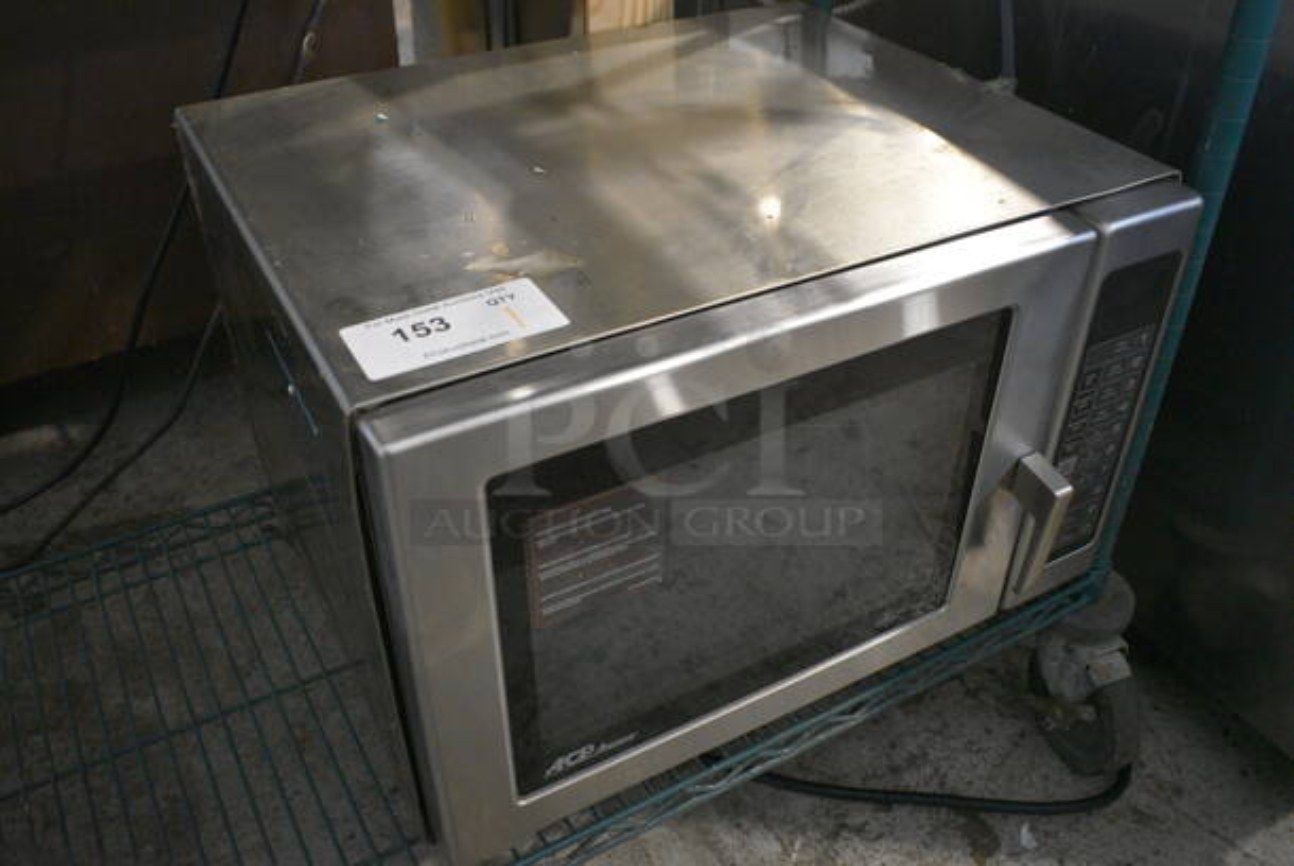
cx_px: 647
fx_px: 1079
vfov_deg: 43.7
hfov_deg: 61.9
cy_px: 433
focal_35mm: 30
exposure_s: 1/125
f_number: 3.8
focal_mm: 20
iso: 3600
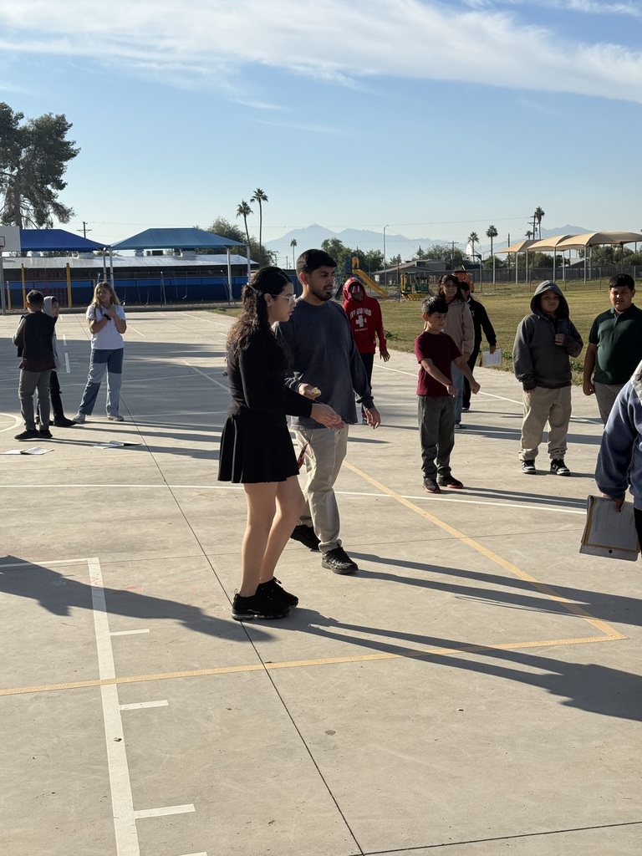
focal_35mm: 48
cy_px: 428
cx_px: 321
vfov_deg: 39.7
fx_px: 1187
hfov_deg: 30.3
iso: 64
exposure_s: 1/7143
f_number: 1.78
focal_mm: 6.76
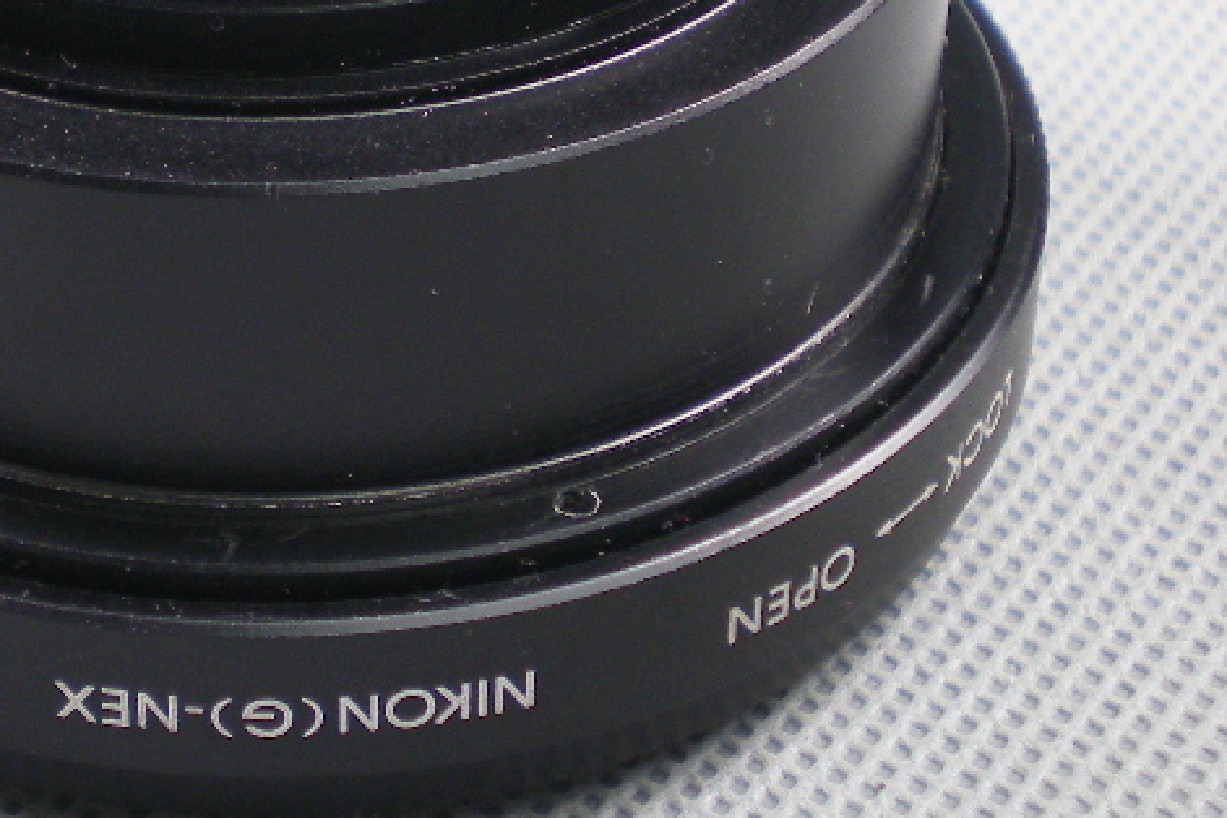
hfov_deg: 17.9
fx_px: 3851
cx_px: 190
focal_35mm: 113
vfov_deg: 12.0
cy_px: 70
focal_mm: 8.4
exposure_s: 1/40
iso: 100
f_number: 3.7
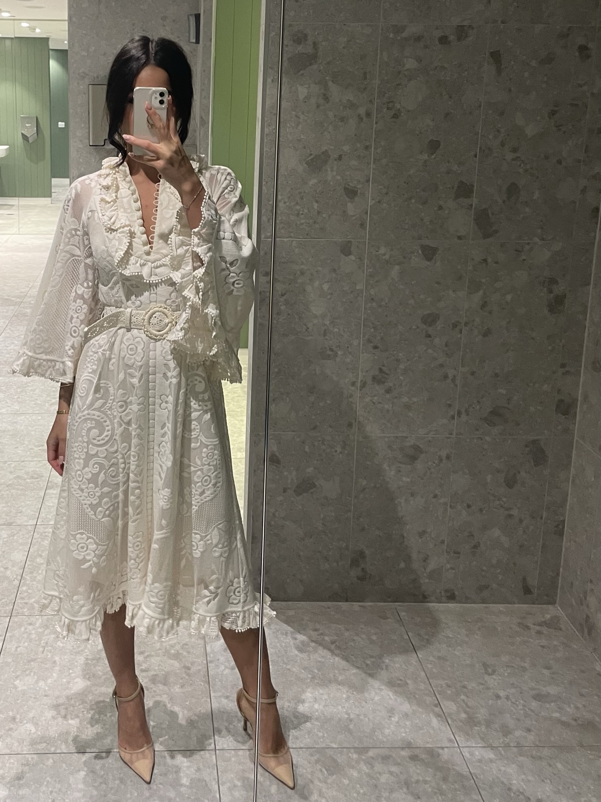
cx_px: 300
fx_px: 602
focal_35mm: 26
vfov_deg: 67.3
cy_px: 401
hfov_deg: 53.1
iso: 160
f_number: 1.6
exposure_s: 1/50
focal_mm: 4.2
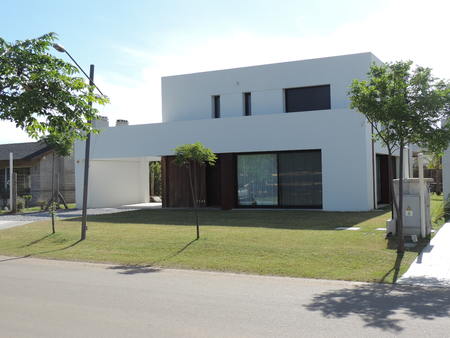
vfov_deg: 33.6
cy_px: 169
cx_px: 225
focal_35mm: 43
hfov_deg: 43.9
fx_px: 559
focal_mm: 7.6
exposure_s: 1/640
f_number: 3.4
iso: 80
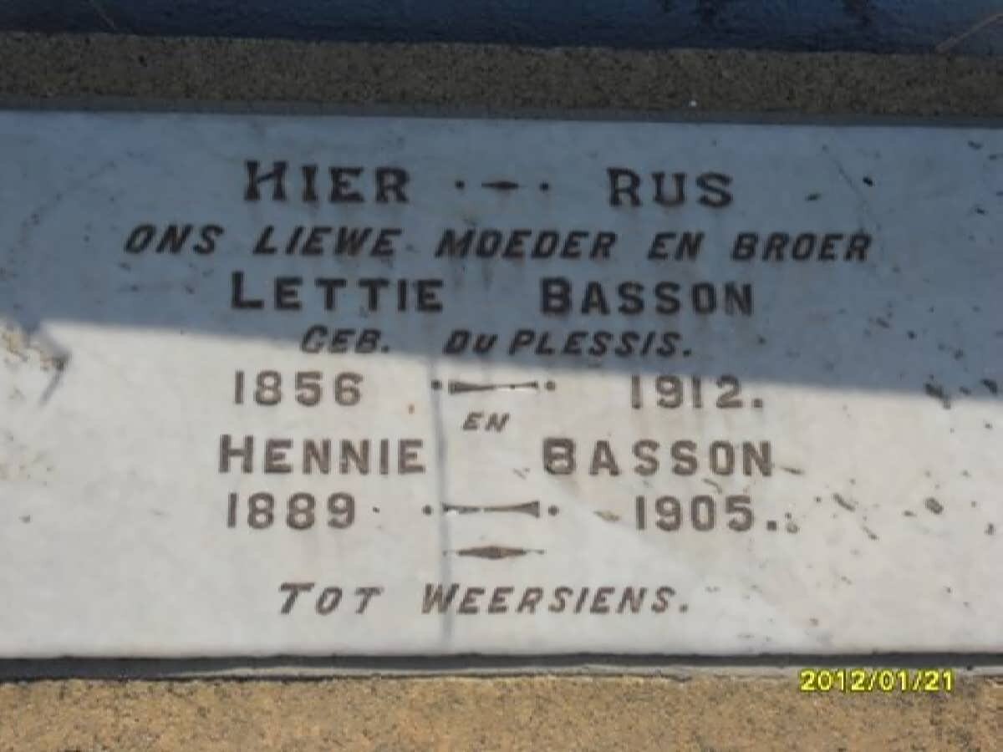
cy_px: 376
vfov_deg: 23.3
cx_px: 502
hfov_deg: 30.7
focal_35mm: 63
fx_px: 1825
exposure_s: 1/500
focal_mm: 11.2
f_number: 5.6
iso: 80
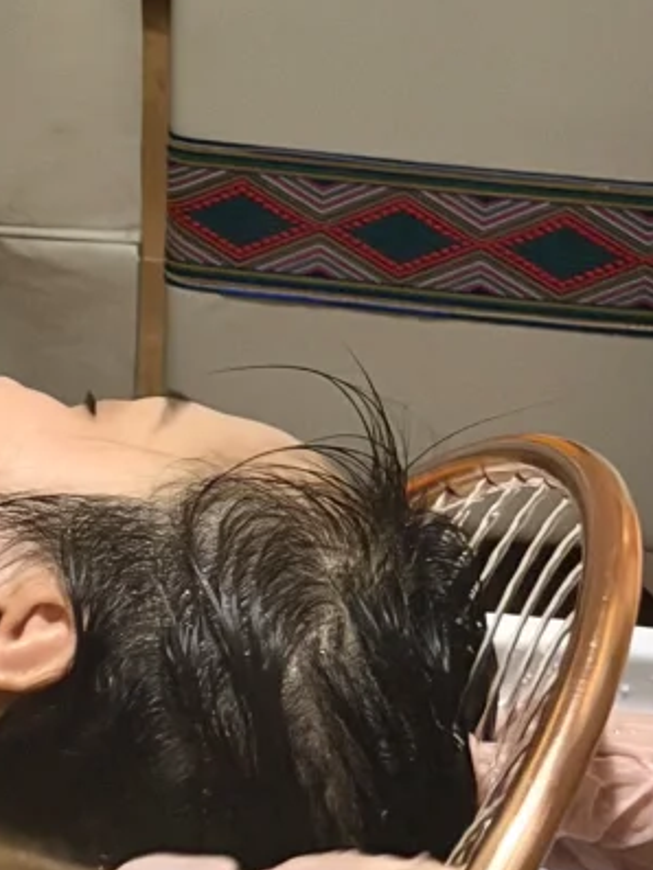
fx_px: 4374
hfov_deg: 8.5
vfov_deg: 11.3
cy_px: 53
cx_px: -20
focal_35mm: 174
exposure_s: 1/39
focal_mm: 6.76
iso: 500
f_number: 1.78
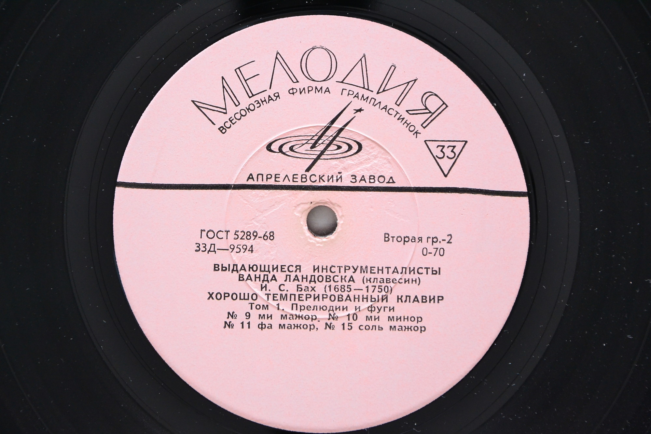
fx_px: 2305
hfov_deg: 16.1
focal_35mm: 128
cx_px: 326
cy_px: 217
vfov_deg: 10.8
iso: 1600
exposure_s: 1/200
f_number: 7.1
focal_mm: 85
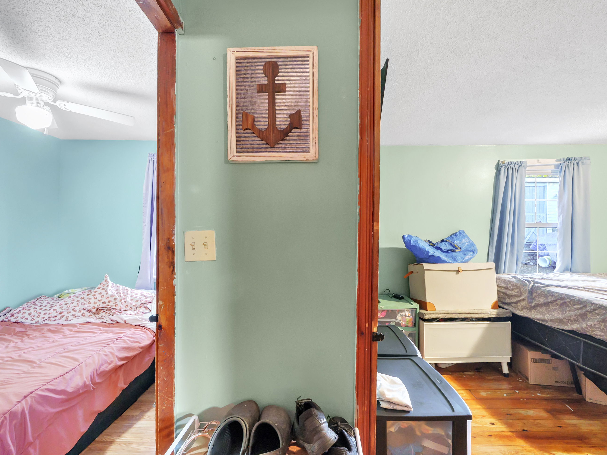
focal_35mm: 17
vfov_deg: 74.7
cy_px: 236
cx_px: 292
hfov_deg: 91.0
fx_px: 298
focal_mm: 10
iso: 800
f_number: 9
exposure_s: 1/2
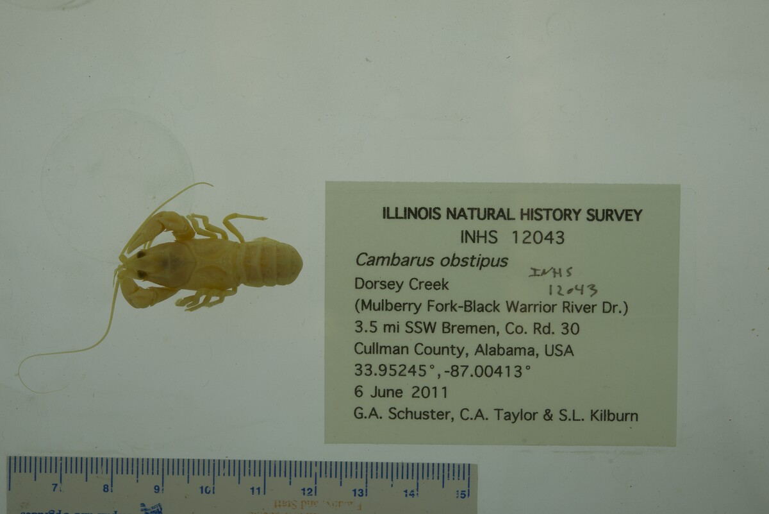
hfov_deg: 33.4
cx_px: 384
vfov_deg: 22.6
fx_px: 1282
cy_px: 257
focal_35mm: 60
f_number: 10
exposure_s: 1/160
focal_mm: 60
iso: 100
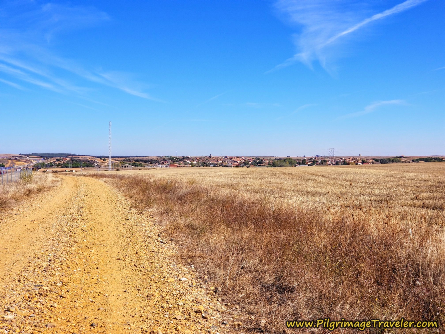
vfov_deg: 28.0
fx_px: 668
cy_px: 167
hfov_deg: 36.8
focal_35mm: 52
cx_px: 222
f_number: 2.4
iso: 25
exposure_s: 1/988
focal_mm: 6
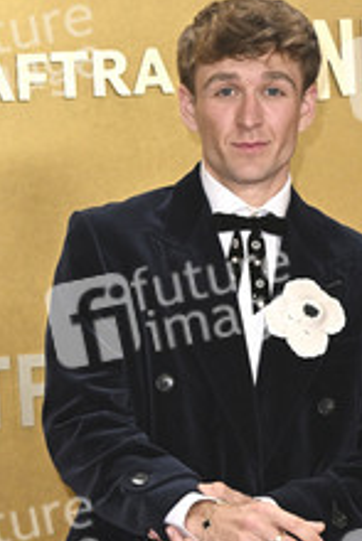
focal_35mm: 147
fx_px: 2214
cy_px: 433
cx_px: 244
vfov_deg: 13.9
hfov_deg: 9.3
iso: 2500
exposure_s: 1/320
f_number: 5.6
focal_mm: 81
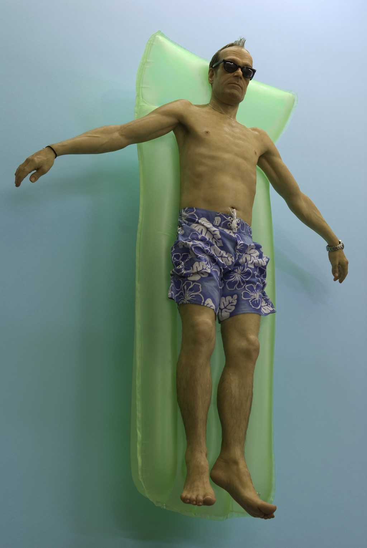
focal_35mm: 52
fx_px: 801
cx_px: 184
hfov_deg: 25.8
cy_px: 274
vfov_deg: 37.8
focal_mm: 35
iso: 100
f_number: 8
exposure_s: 1/2.5
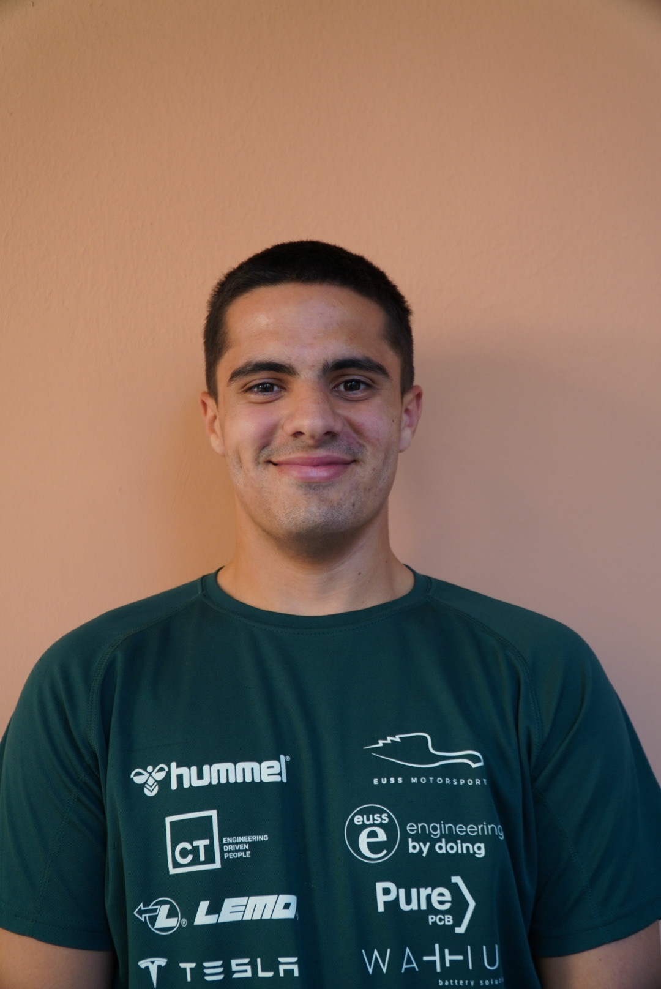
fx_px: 1072
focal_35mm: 39
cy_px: 494
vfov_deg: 49.5
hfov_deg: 34.3
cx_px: 330
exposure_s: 1/40
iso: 200
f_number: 4
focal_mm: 26
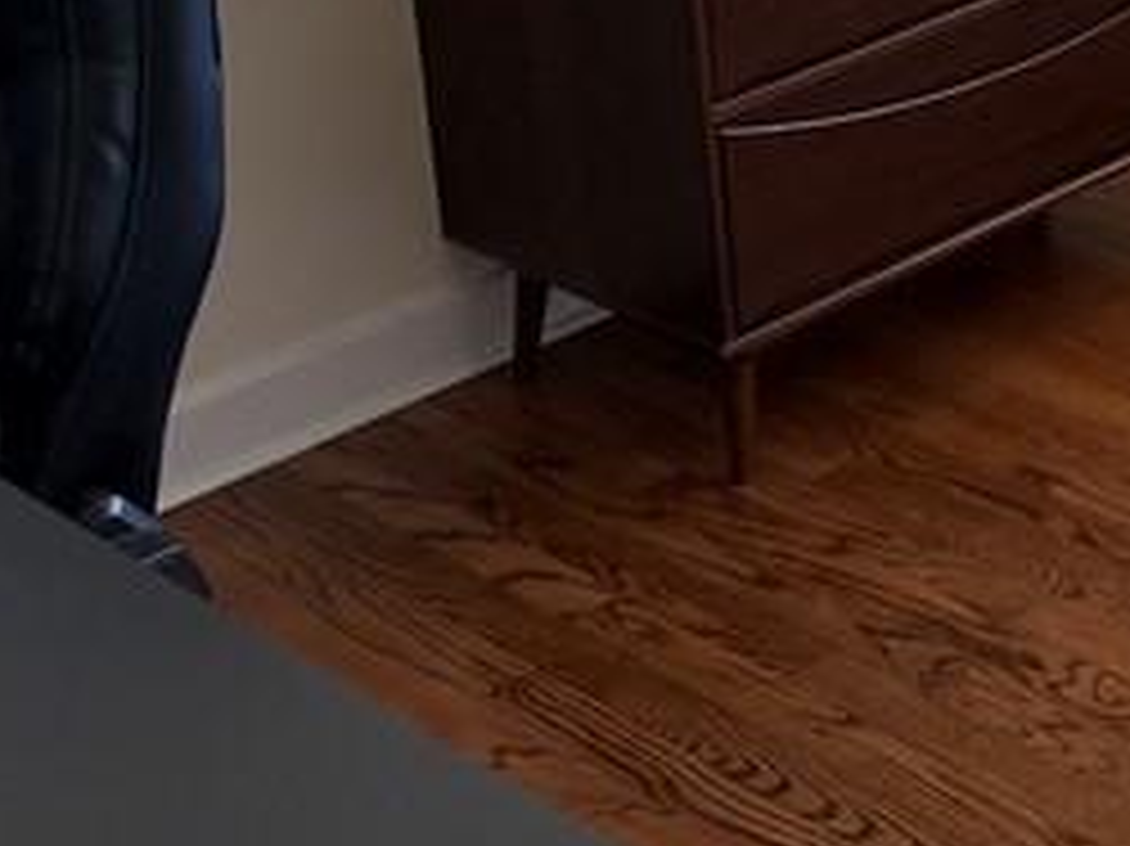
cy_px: -342
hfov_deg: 18.0
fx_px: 3198
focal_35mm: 98
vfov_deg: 14.3
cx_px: 1675
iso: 160
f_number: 1.78
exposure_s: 1/136
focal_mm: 6.76
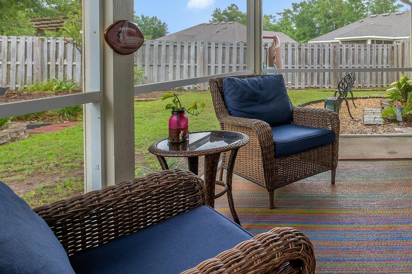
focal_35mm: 27
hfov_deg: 59.6
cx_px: 353
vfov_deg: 44.6
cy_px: 40
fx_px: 309
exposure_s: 1/25
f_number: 8
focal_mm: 10
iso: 250
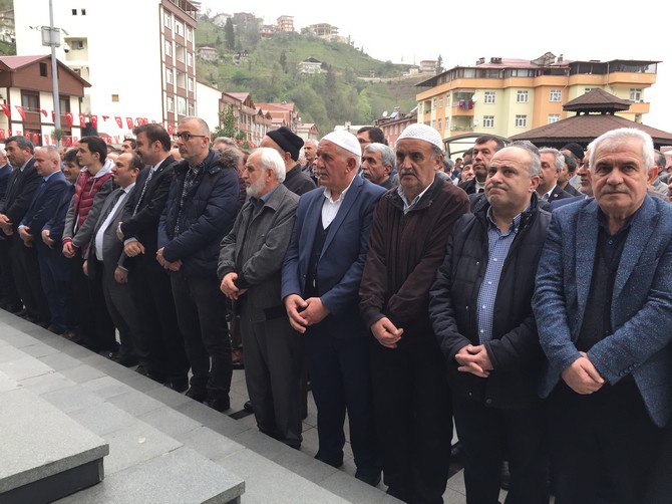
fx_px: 563
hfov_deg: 61.7
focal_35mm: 29
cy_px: 252
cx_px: 336
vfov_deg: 48.2
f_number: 2.2
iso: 50
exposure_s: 1/100
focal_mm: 4.15
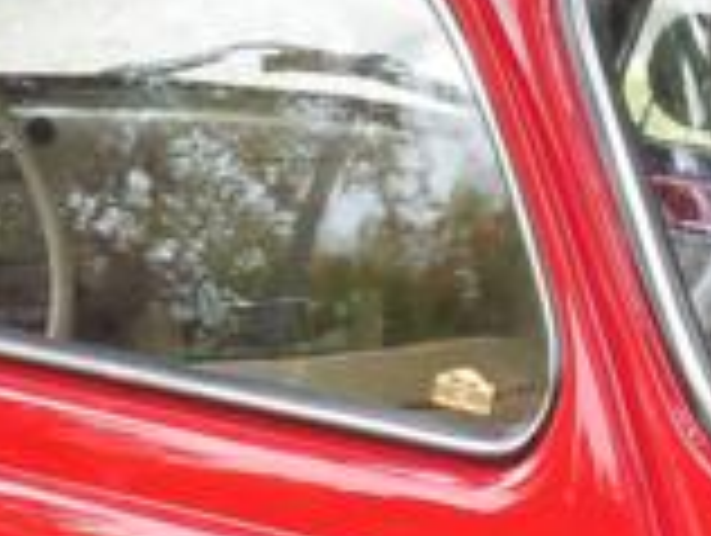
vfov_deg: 5.7
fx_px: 5307
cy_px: 779
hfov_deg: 7.6
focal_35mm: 258
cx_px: 994
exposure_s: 1/100
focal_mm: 6.1
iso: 100
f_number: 4.5
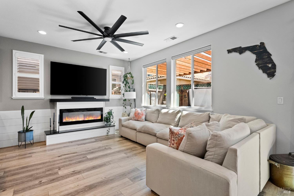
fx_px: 139
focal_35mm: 17
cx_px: 147
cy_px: 98
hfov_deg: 93.3
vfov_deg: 70.4
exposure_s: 1/15
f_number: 8
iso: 6400
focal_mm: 17
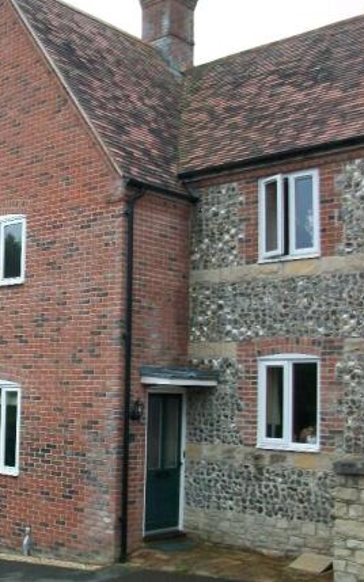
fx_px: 778
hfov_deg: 25.3
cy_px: 287
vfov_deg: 41.1
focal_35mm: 49
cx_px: 17
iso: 80
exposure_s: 1/160
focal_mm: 5.7
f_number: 2.8
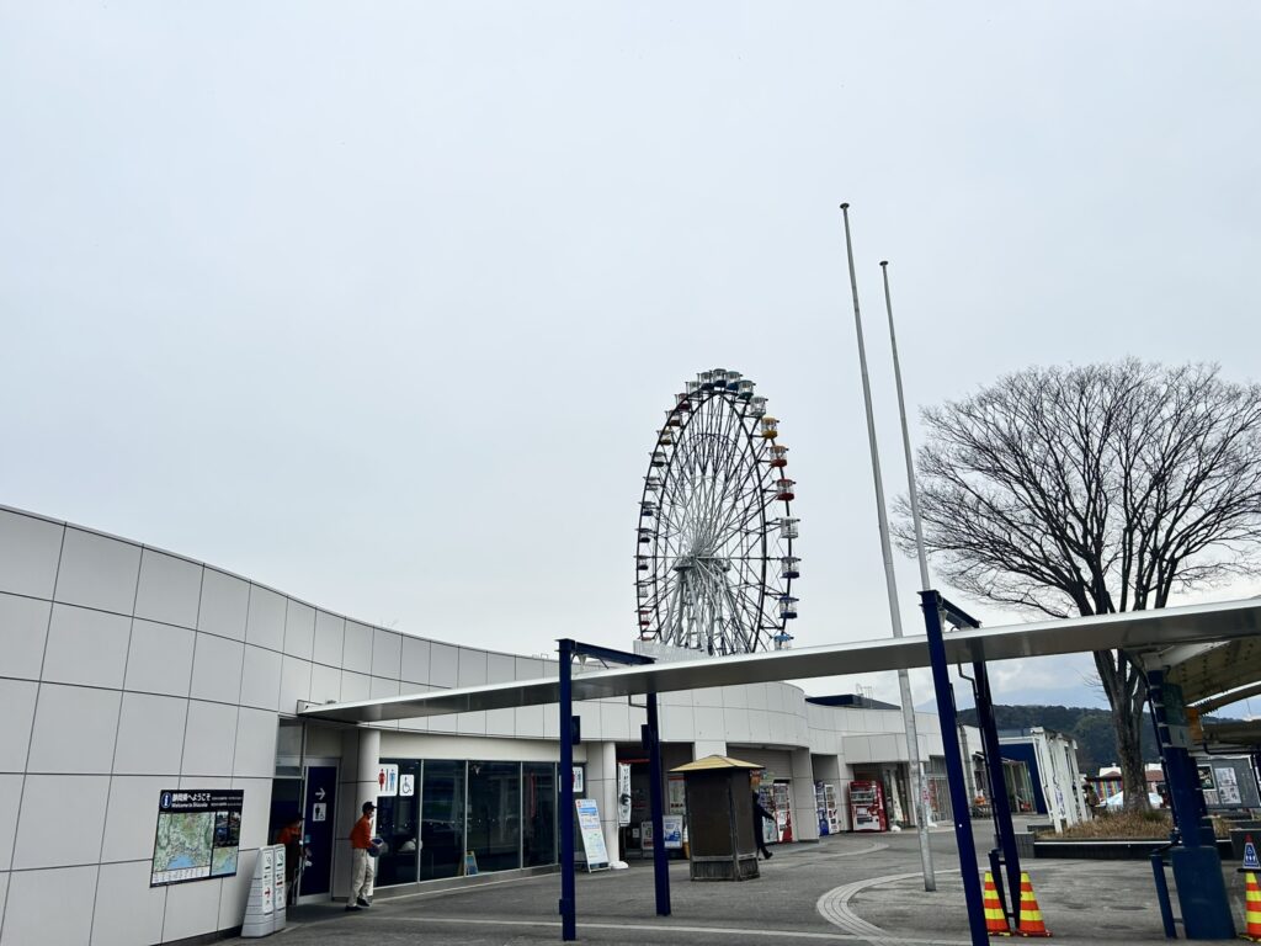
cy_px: 473
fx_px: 947
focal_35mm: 26
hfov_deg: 67.3
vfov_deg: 53.1
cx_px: 630
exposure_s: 1/4831
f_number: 1.5
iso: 50
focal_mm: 5.7
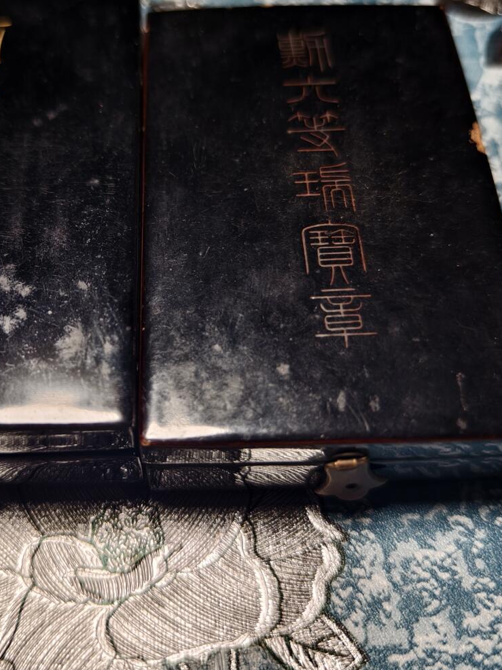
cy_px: 274
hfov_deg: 34.0
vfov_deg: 44.6
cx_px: 159
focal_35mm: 42
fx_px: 812
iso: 51
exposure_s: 1/100
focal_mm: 8.67
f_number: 1.75
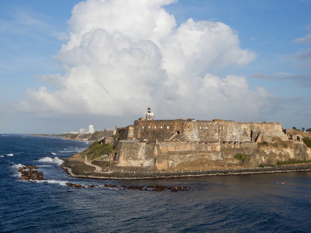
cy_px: 116
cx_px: 156
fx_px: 449
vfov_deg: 29.1
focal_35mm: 50
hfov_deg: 38.2
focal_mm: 8.9
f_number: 4
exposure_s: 1/1000
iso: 80
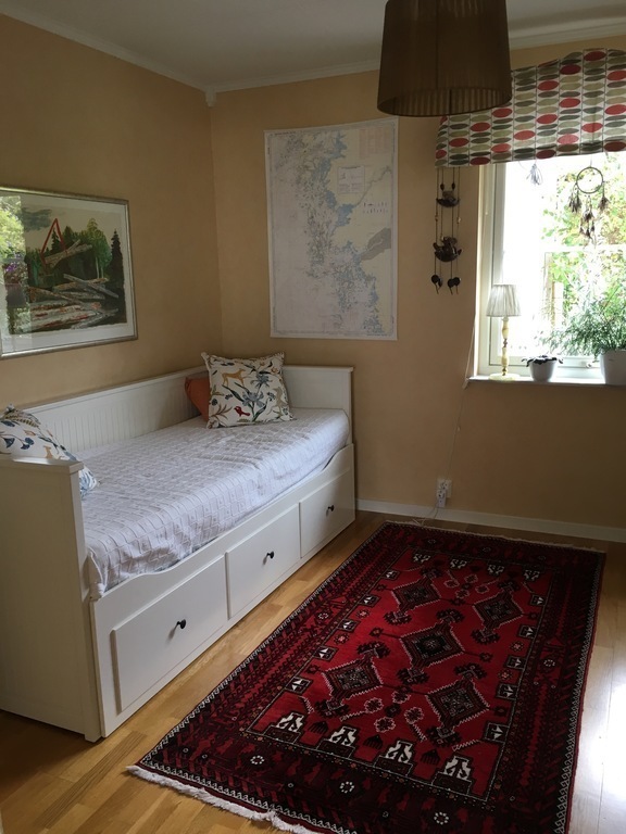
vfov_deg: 61.7
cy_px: 417
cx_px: 313
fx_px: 699
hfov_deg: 48.2
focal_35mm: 29
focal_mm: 4.15
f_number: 2.2
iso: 80
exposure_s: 1/33
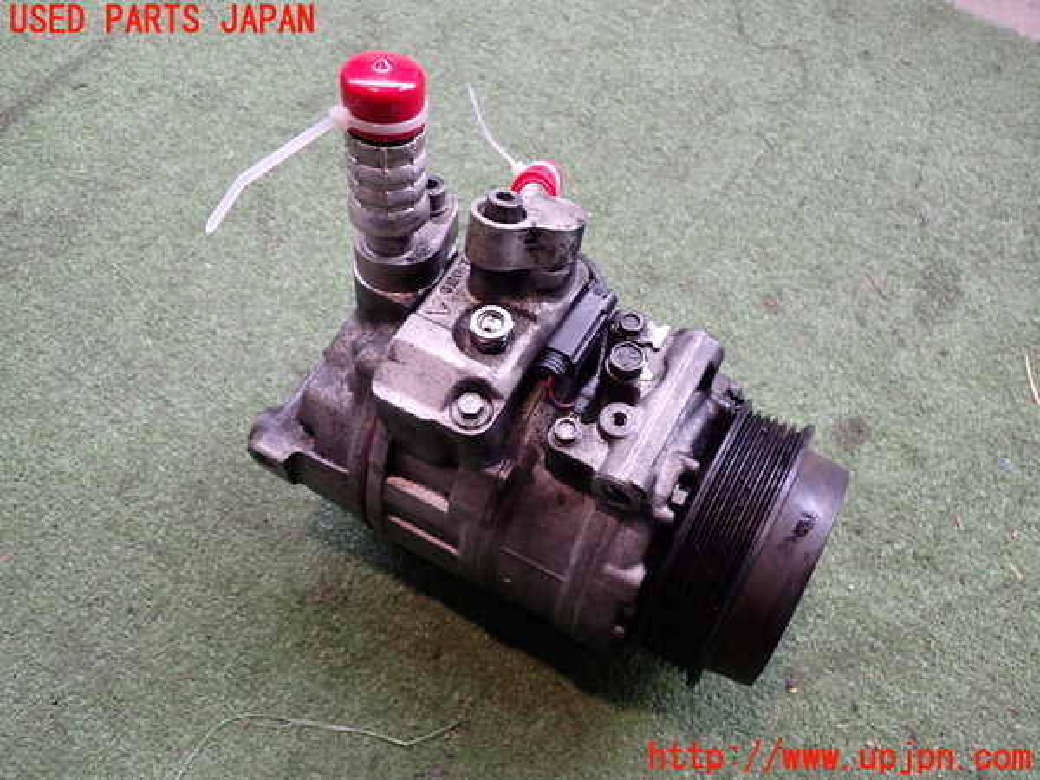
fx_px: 901
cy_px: 390
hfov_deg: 60.0
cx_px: 520
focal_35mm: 30
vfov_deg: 46.8
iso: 200
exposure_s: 1/40
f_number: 2.3
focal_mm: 5.4
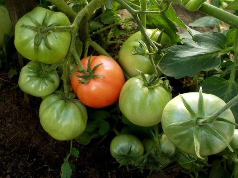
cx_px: 119
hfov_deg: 60.0
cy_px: 89
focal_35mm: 30
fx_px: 206
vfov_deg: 46.8
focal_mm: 5.3
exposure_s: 1/50
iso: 80
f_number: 3.4
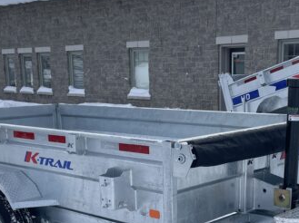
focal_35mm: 63
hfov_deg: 30.5
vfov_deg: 22.7
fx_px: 544
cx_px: 197
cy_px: 200
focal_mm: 4.2
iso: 32
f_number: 1.6
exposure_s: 1/3040
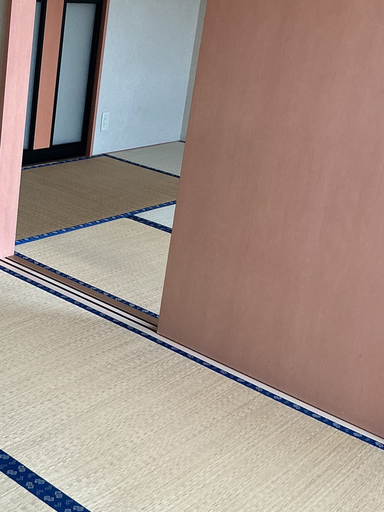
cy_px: 183
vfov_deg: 34.1
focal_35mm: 56
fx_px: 829
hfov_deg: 25.1
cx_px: 22
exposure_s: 1/100
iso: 40
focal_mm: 3
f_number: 1.8
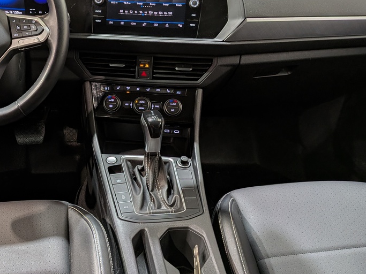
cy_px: 119
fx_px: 381
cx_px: 115
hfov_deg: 50.2
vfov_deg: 39.6
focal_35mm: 36
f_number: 1.7
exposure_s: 1/25
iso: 46
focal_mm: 4.53
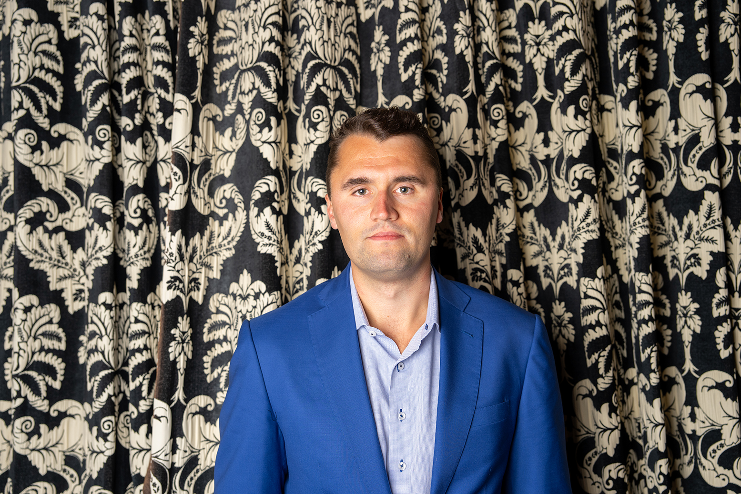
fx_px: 906
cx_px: 370
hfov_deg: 44.5
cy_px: 247
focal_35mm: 44
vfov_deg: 30.5
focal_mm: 44
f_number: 4
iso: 160
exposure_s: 1/160
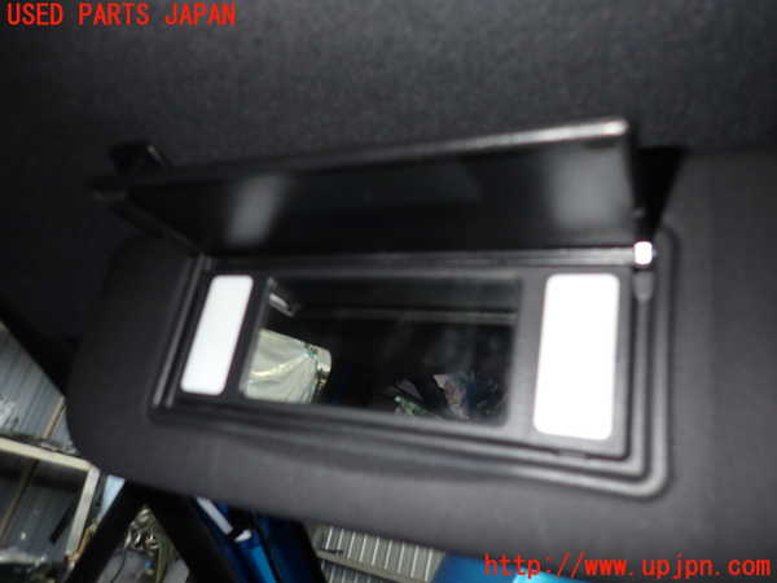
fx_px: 561
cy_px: 292
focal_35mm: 25
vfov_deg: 54.9
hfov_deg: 69.4
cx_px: 388
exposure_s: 1/30
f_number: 2
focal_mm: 4.5
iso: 200
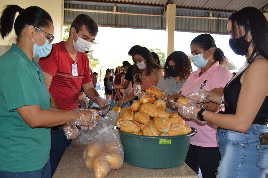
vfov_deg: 39.9
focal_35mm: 33
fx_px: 246
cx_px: 134
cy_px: 89
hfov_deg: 57.2
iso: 400
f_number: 4
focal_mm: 22
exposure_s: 1/80
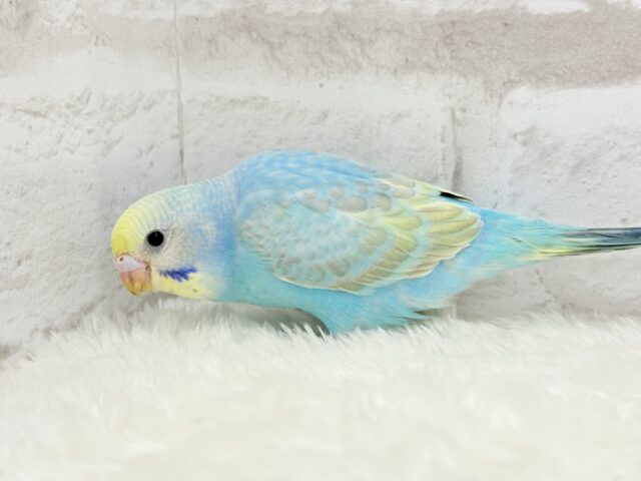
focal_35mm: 52
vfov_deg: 28.0
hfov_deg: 36.8
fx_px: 963
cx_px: 320
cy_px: 240
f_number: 1.6
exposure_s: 1/50
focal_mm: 5.96
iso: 40
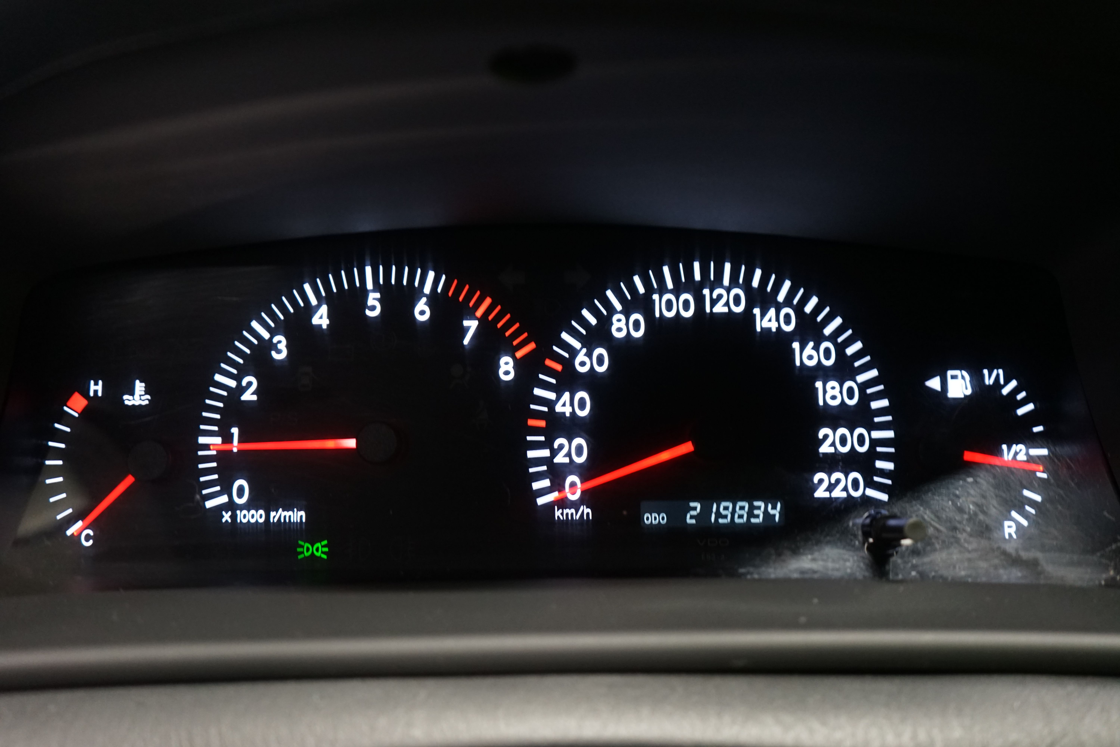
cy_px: 374
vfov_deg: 42.3
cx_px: 560
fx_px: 964
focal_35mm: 31
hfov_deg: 60.3
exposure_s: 1/60
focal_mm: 31
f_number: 4
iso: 2000
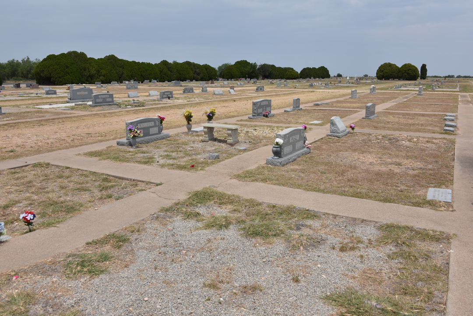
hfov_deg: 65.5
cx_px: 236
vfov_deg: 46.4
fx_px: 368
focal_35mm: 28
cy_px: 158
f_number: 10
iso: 100
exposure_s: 1/400
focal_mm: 28
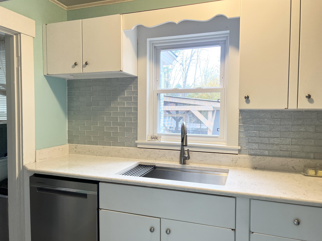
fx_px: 242
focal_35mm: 26
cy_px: 120
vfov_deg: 53.1
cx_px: 161
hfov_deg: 67.3
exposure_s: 1/120
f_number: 1.5
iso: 80
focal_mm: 5.7
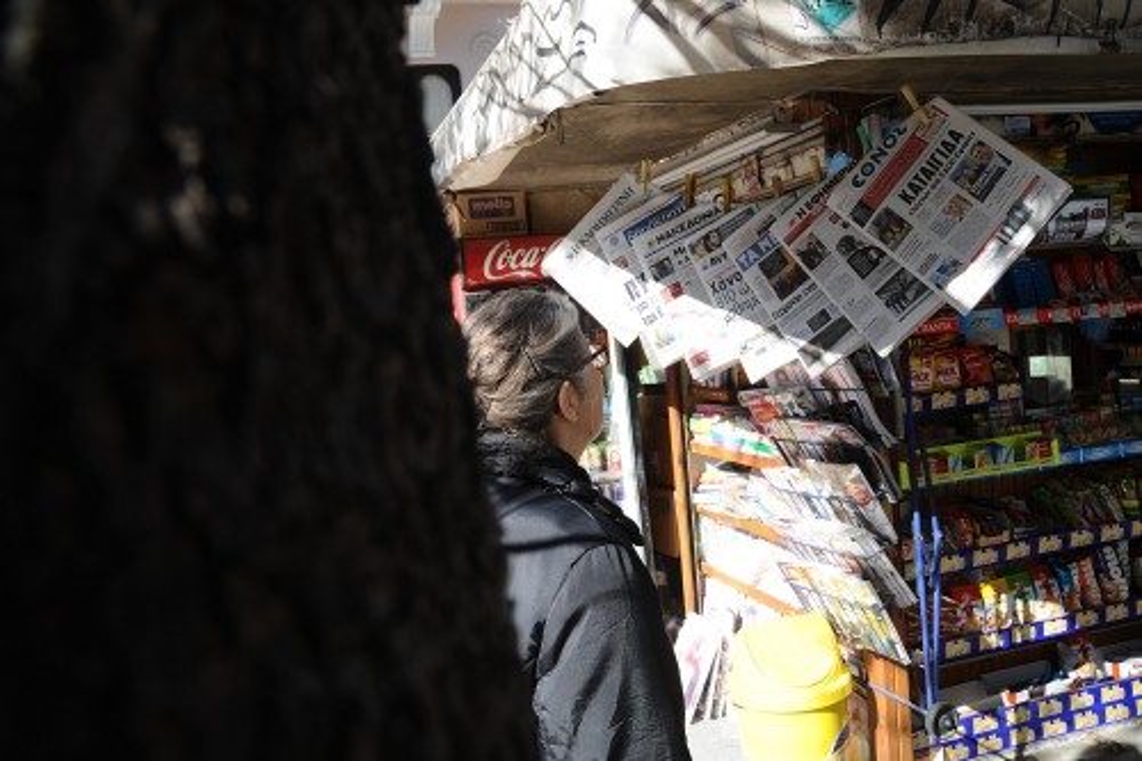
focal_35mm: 31
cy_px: 380
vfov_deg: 42.3
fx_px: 983
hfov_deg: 60.3
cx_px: 571
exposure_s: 1/100
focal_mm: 31
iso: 250
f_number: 11
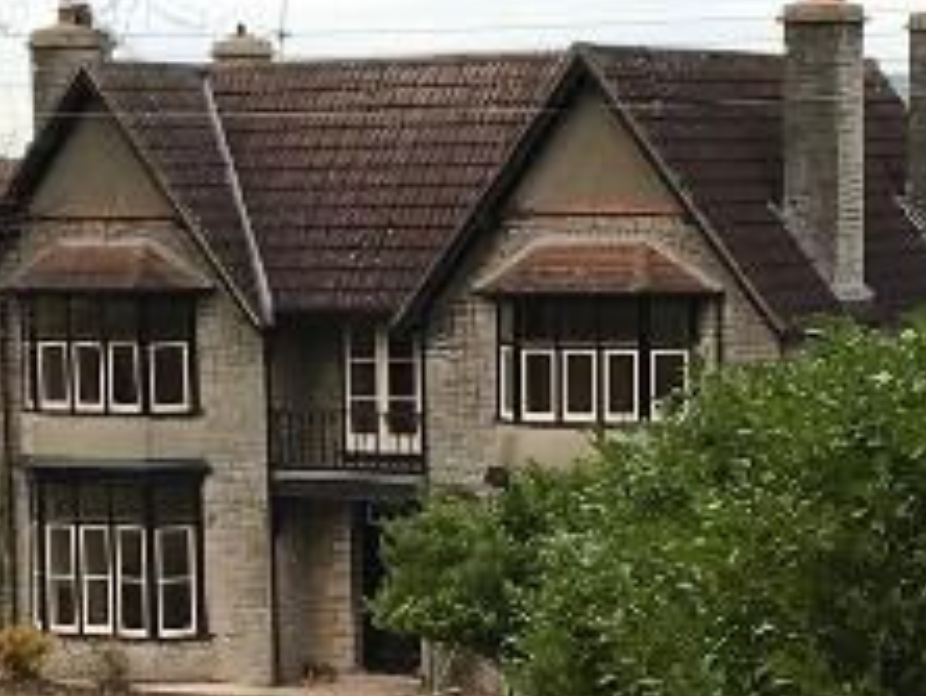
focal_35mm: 129
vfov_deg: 11.4
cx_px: 434
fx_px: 3455
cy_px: 696
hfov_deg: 15.3
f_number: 1.8
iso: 20
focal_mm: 3.99
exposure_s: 1/380
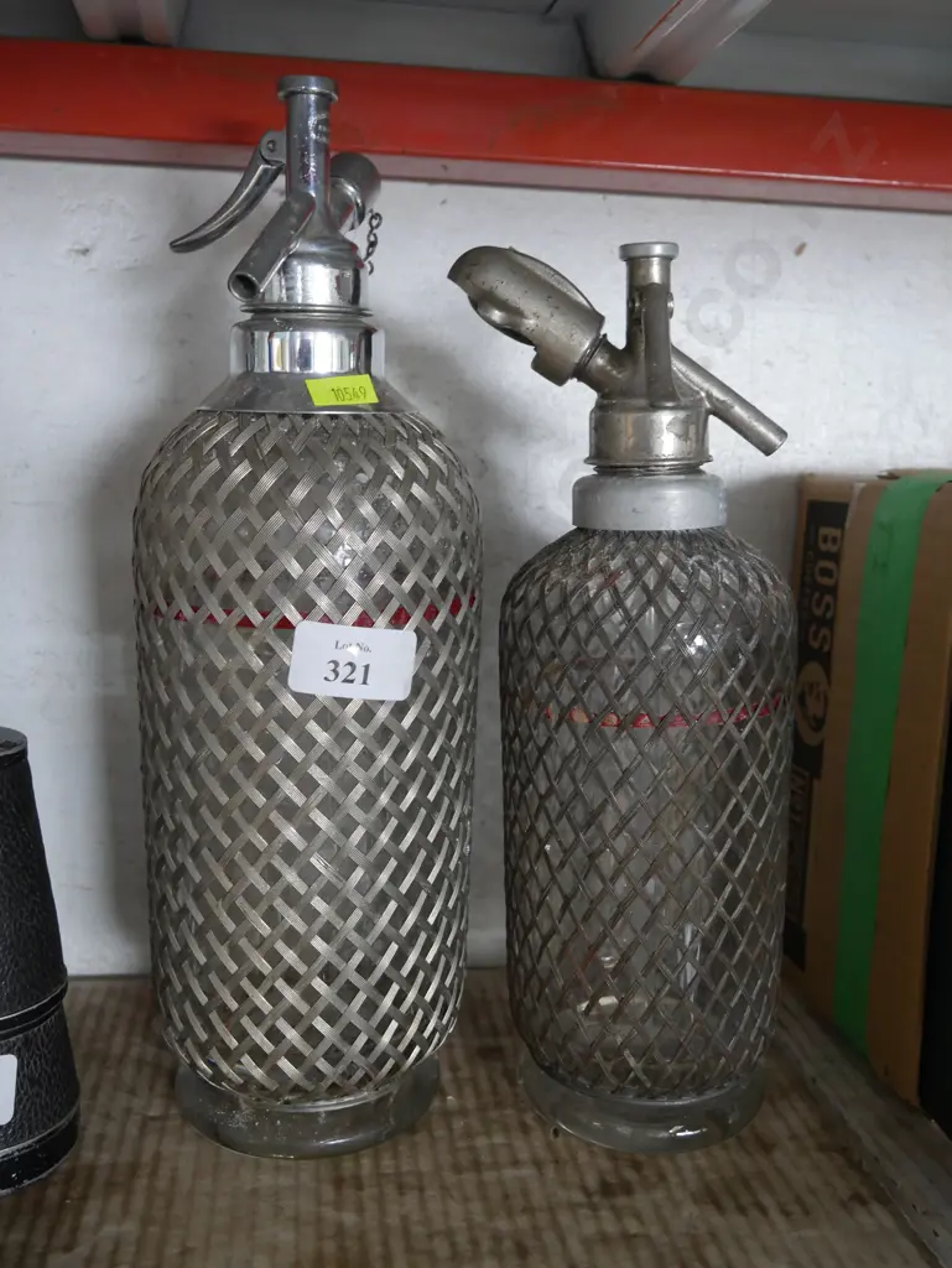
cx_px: 476
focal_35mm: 34
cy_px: 634
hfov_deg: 41.8
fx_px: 1246
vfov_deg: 53.9
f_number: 4
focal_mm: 17
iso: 1250
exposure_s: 1/60
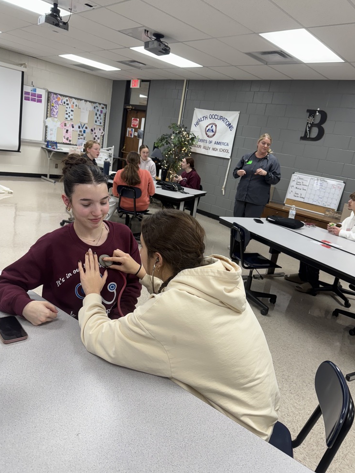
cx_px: 183
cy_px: 227
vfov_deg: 69.4
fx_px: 342
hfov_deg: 54.9
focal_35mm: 25
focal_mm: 6.76
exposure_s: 1/120
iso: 125
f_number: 1.78
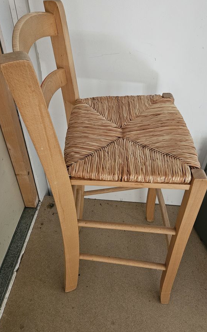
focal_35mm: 28
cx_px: 116
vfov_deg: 66.3
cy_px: 147
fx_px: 253
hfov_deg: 44.4
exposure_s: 1/50
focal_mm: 5.4
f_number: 1.8
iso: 640
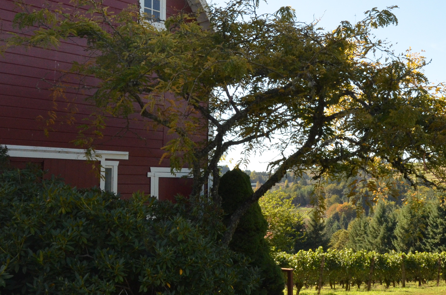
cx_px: 341
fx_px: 593
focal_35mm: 48
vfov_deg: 27.7
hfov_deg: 39.9
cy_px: 94
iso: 1000
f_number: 10
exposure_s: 1/400
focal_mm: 16
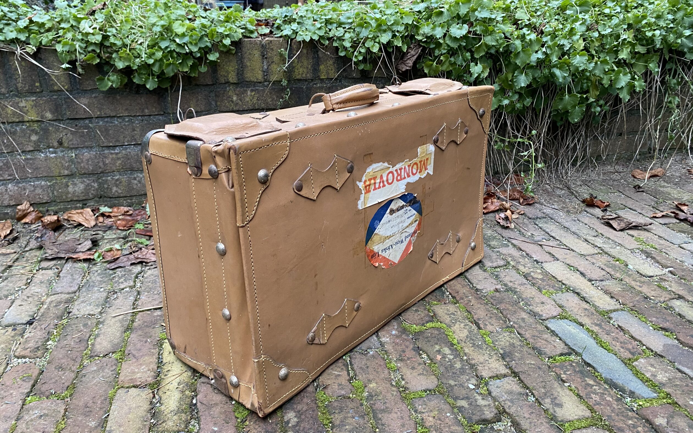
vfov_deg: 44.5
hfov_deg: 66.5
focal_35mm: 28
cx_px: 343
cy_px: 216
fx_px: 529
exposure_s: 1/60
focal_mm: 4.25
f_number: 1.8
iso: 125
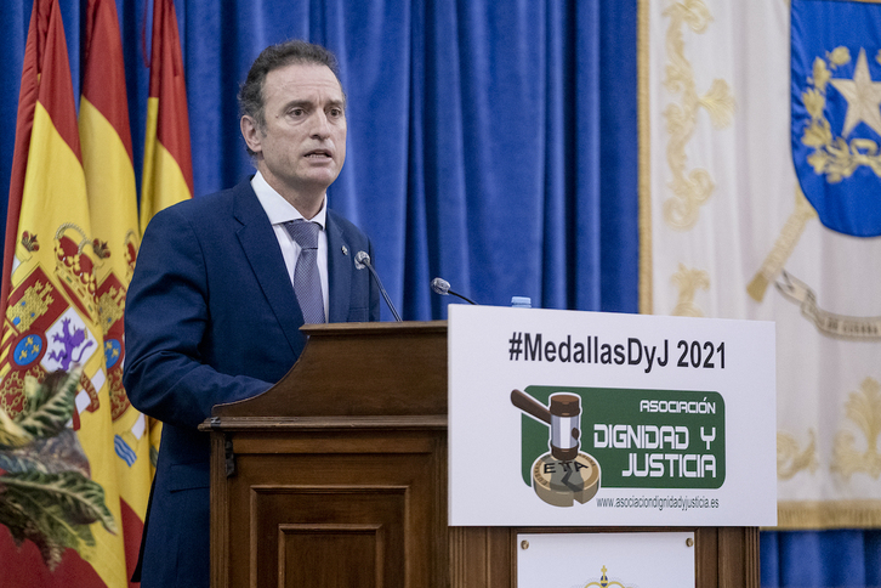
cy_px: 294
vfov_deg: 9.4
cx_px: 440
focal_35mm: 146
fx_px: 3573
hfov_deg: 14.1
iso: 5000
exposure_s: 1/200
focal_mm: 146
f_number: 2.8
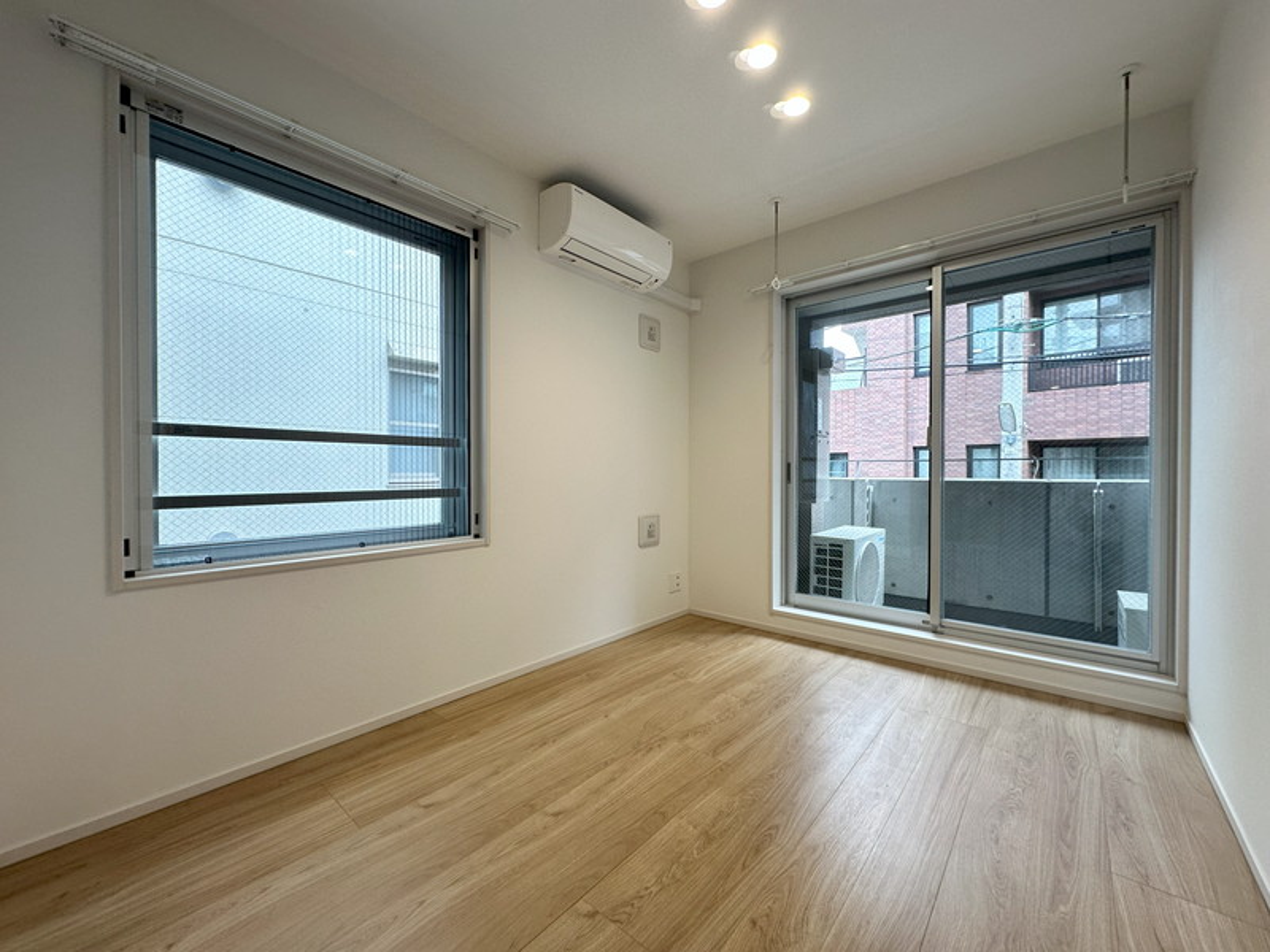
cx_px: 635
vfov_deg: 85.7
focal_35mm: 14
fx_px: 514
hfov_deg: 102.1
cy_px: 476
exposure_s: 1/100
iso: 80
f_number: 2.2
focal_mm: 2.22
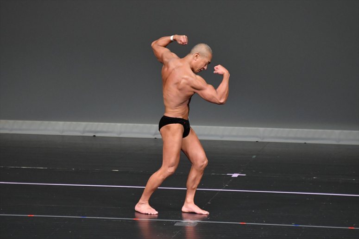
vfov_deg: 3.7
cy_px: 120
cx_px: 180
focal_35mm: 375
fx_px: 3738
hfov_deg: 5.5
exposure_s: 1/400
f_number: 5.6
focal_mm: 250
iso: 4000
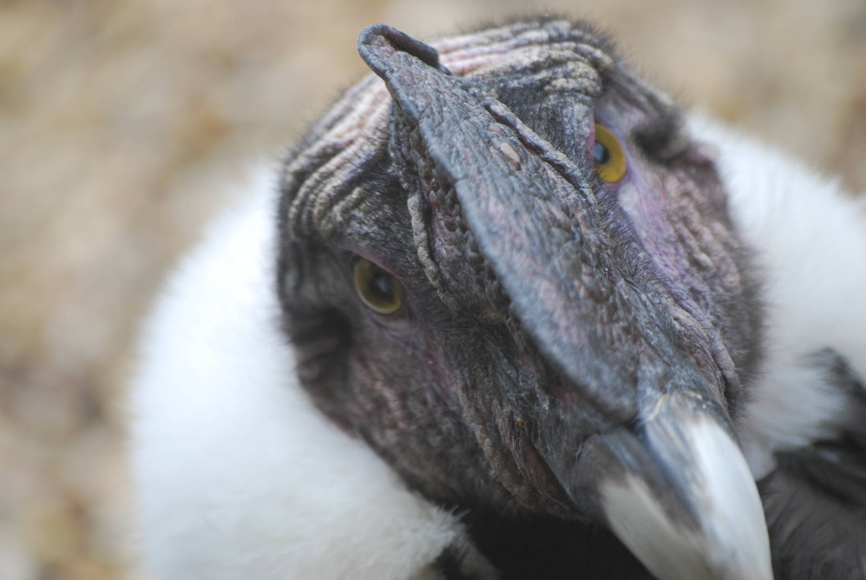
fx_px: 9754
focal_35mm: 405
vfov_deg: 3.4
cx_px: 433
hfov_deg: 5.1
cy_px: 290
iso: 400
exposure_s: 1/200
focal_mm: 270
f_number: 5.6
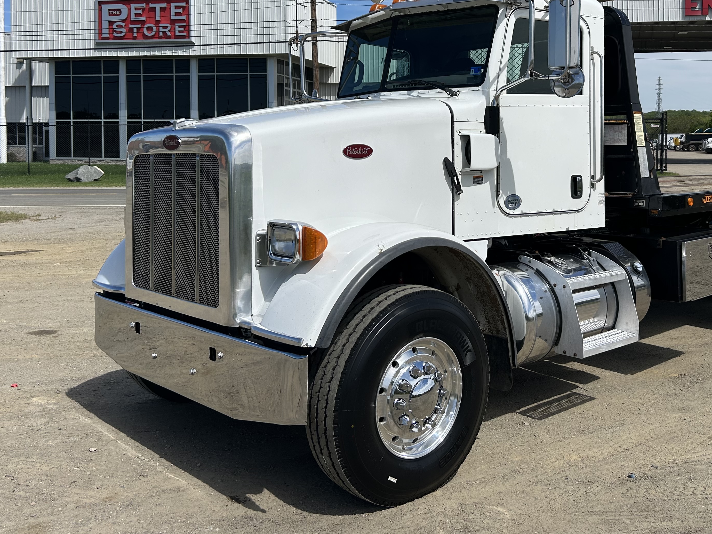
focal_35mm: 38
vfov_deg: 37.1
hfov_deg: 48.7
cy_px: 156
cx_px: 431
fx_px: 782
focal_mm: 5.7
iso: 50
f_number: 1.5
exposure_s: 1/6579
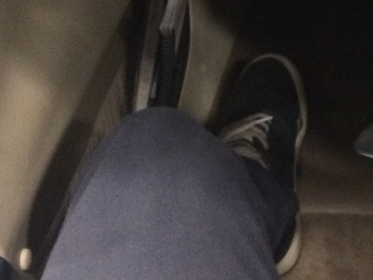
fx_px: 981
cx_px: 357
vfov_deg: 16.1
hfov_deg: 20.9
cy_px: 44
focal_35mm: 91
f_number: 2.2
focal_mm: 4.15
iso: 400
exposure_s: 1/15
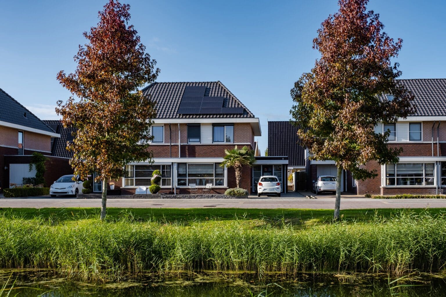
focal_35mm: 36
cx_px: 223
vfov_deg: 36.9
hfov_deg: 53.1
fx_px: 446
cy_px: 148
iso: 160
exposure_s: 1/280
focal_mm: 24.2
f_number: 5.6
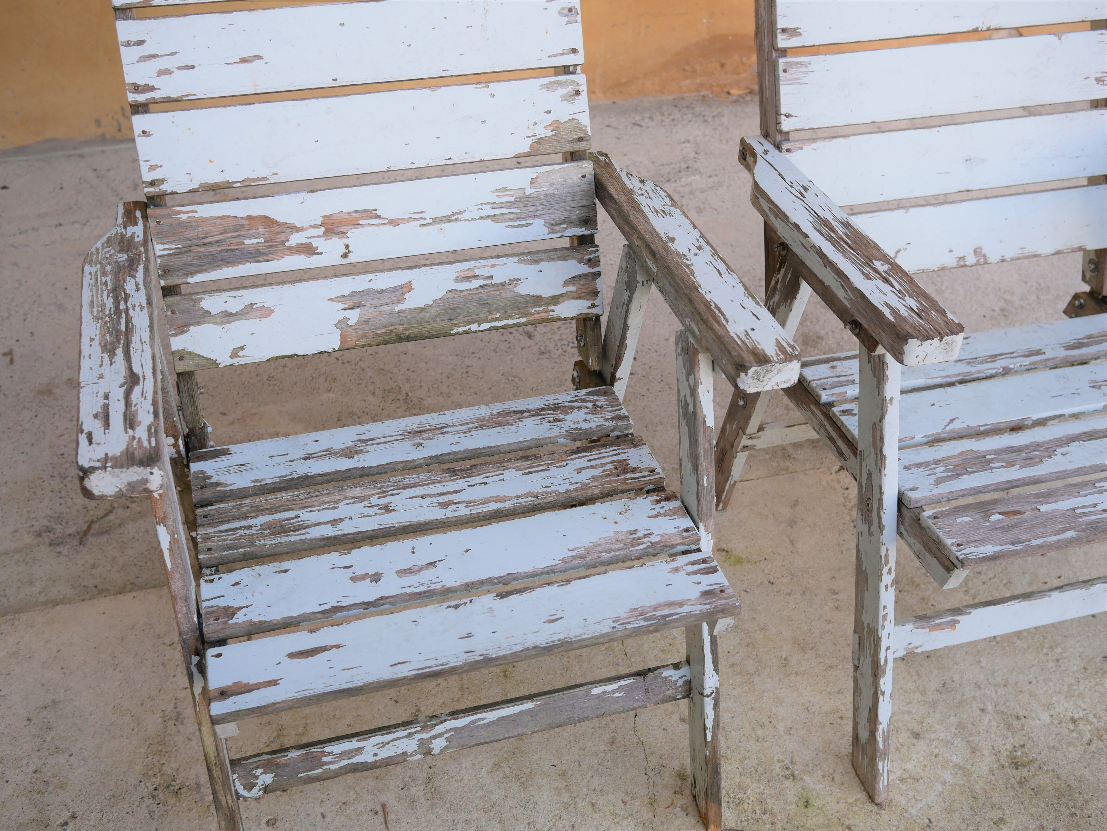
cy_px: 416
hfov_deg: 46.8
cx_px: 554
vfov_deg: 36.0
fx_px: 1280
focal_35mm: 40
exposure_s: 1/320
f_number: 3.2
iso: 200
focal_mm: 20
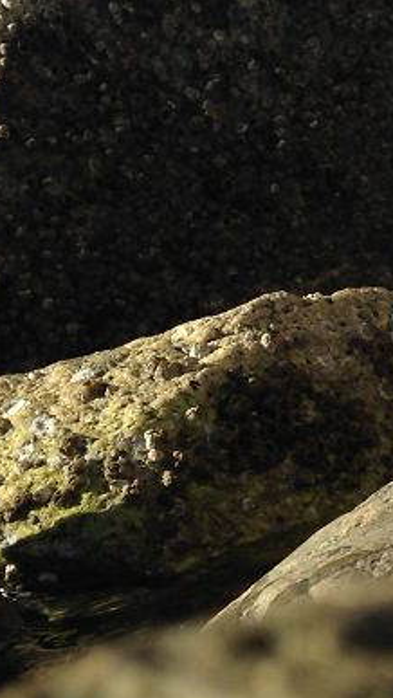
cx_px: 743
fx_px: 2017
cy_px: 320
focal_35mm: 109
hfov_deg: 10.4
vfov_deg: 19.6
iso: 50
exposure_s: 1/834
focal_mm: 4.12
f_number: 2.4
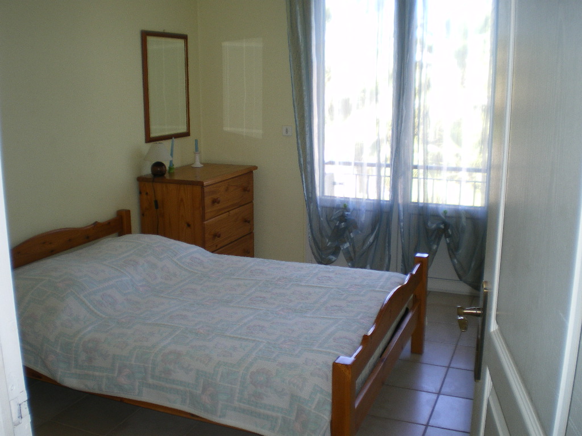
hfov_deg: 51.4
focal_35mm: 36
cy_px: 218
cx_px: 291
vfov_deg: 39.7
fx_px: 605
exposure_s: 1/50
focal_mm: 6.3
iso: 100
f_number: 3.1
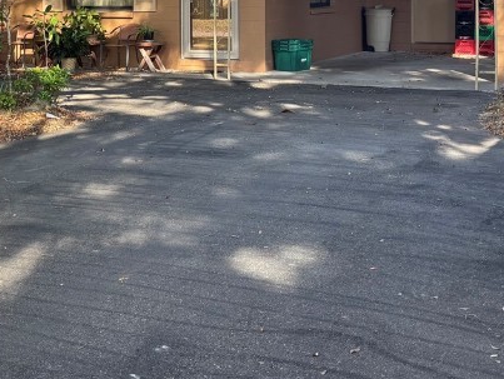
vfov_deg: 21.7
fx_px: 962
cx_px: 85
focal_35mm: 66
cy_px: 20
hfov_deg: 28.6
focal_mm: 5.96
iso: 50
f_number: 1.6
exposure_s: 1/186
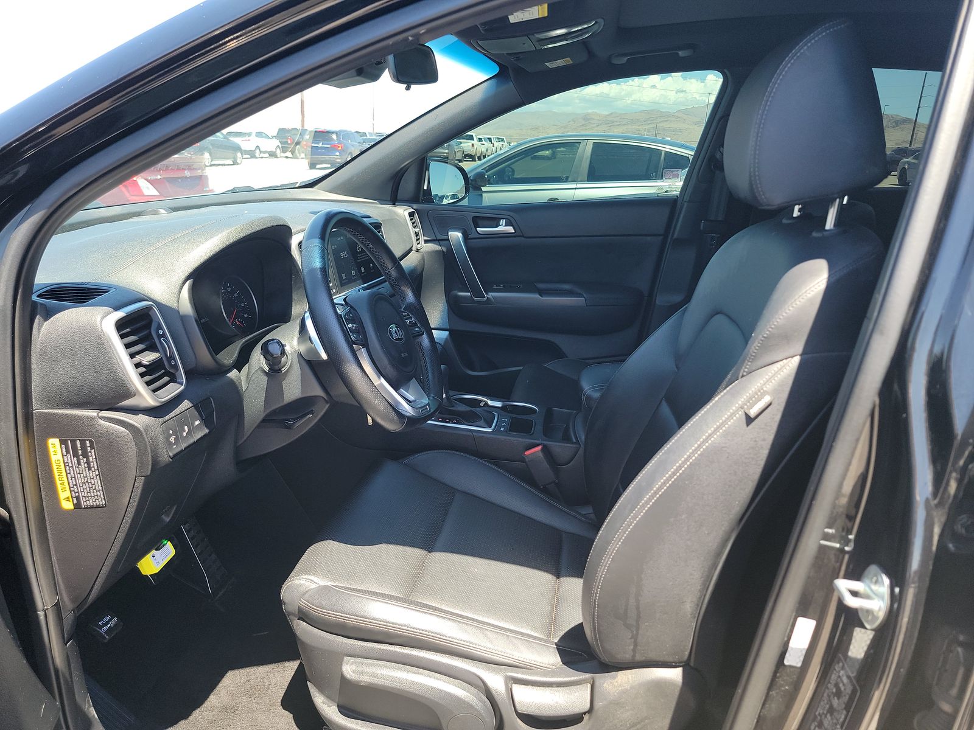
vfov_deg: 56.8
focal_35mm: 24
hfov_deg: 71.6
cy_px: 365
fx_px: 675
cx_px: 487
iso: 71
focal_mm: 6.7
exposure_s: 1/119
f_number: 1.8
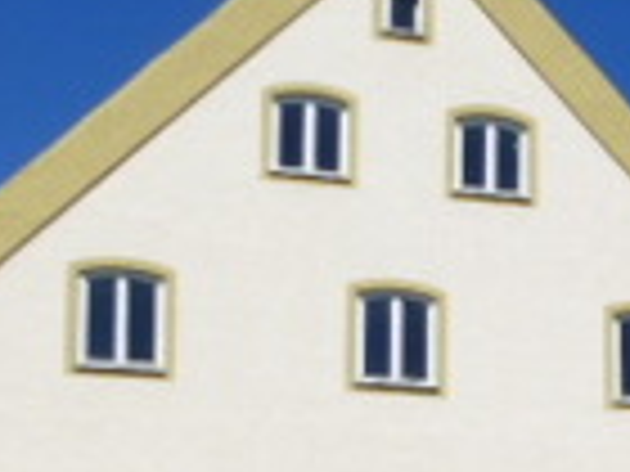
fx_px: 1747
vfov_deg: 14.1
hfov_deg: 18.3
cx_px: 927
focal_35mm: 96
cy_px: 773
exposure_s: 1/1300
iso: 100
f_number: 4
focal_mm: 4.3
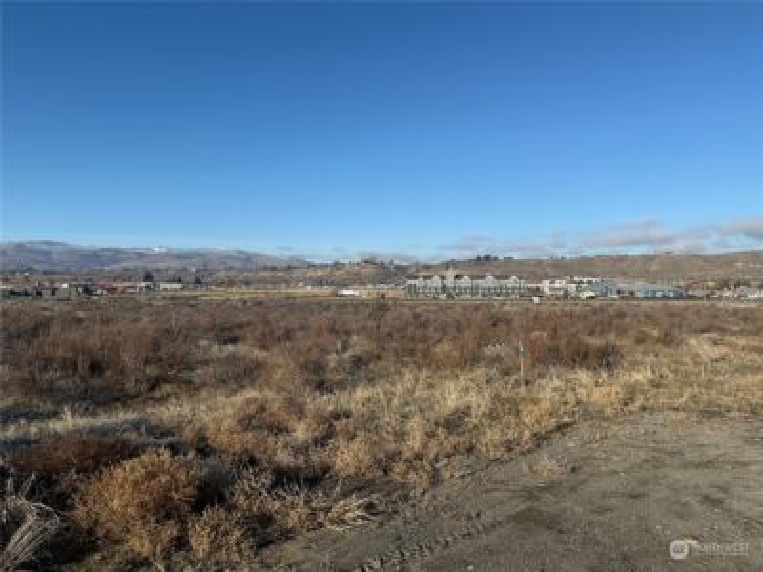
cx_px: 382
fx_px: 529
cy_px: 286
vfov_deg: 56.8
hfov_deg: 71.6
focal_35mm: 24
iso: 80
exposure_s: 1/6173
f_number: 1.78
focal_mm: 6.76
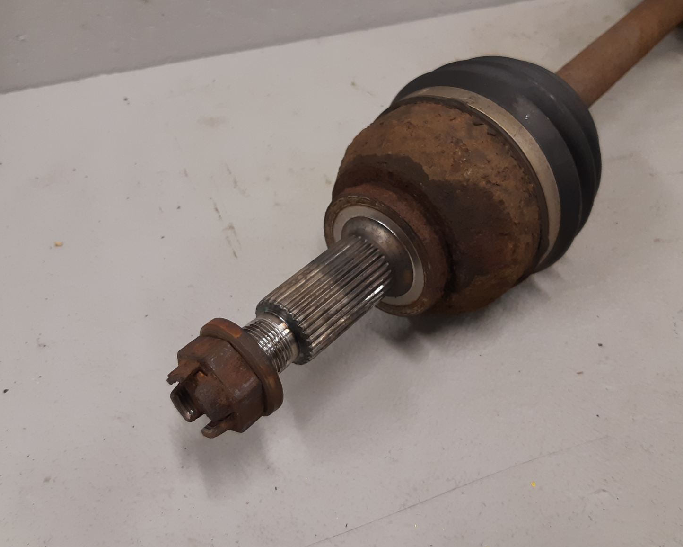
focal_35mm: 36
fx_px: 728
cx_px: 348
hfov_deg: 50.3
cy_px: 242
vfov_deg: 41.1
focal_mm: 3.93
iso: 125
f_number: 1.7
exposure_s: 1/50
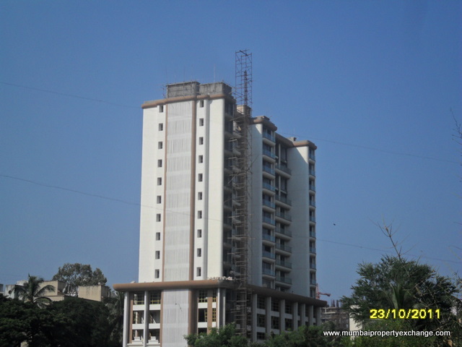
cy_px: 174
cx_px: 231
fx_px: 988
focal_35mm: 74
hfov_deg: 26.3
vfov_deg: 19.9
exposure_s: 1/250
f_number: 9.8
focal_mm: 13.2
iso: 100
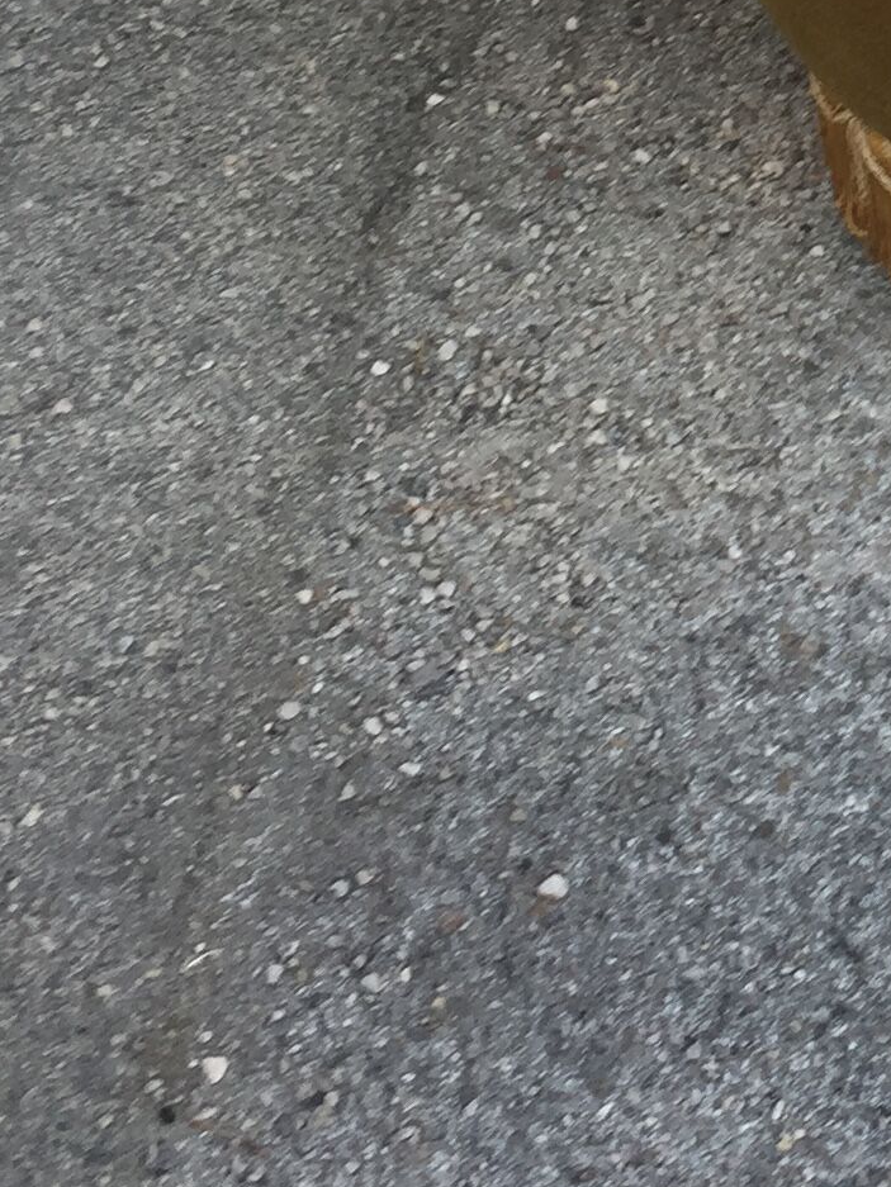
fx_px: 3465
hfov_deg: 14.0
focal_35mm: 101
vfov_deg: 18.3
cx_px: 1176
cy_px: -280
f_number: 2.2
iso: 32
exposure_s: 1/153
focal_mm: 4.15
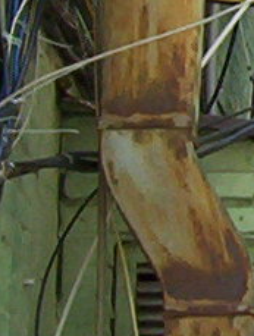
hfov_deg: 4.7
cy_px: 92
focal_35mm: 306
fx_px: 2980
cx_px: 739
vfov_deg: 6.5
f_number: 2.73
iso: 100
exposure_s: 1/200
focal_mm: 5.77
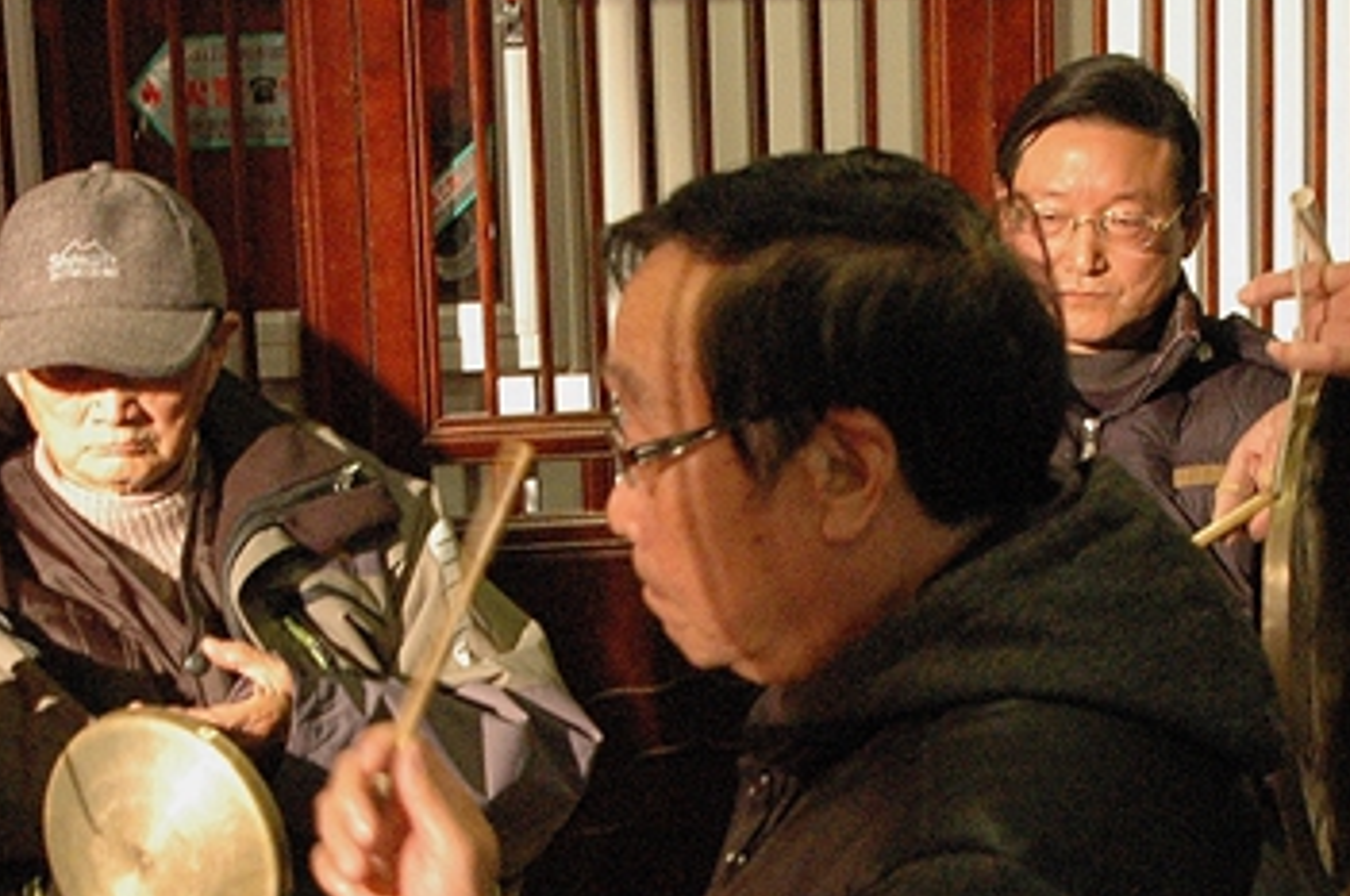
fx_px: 5243
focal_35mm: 140
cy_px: 833
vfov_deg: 9.7
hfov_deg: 14.7
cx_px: 746
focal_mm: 32
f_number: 5.6
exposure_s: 1/20
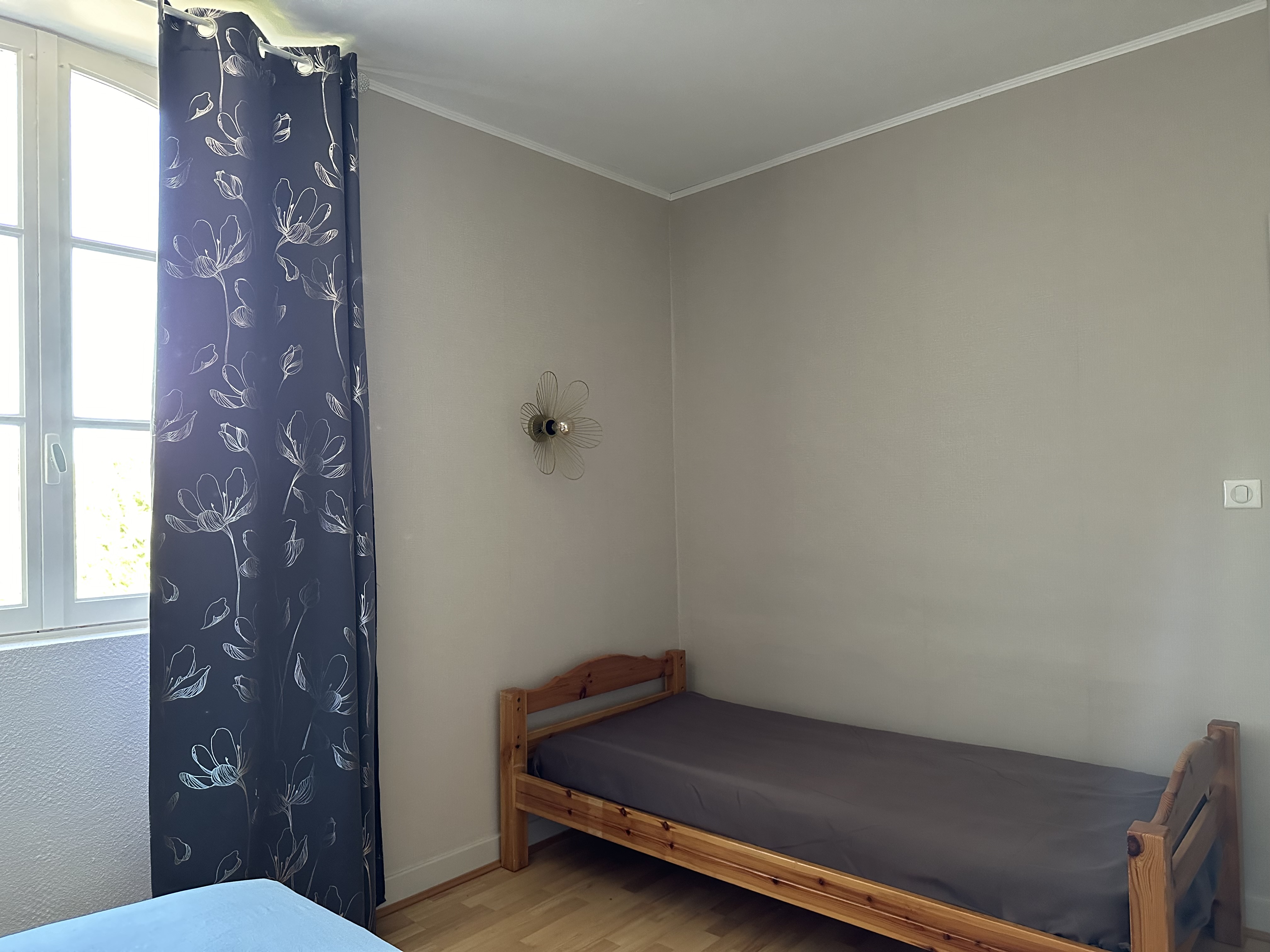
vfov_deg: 56.8
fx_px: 881
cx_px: 635
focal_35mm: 24
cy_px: 476
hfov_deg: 71.6
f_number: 1.78
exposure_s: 1/60
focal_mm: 6.86
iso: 640
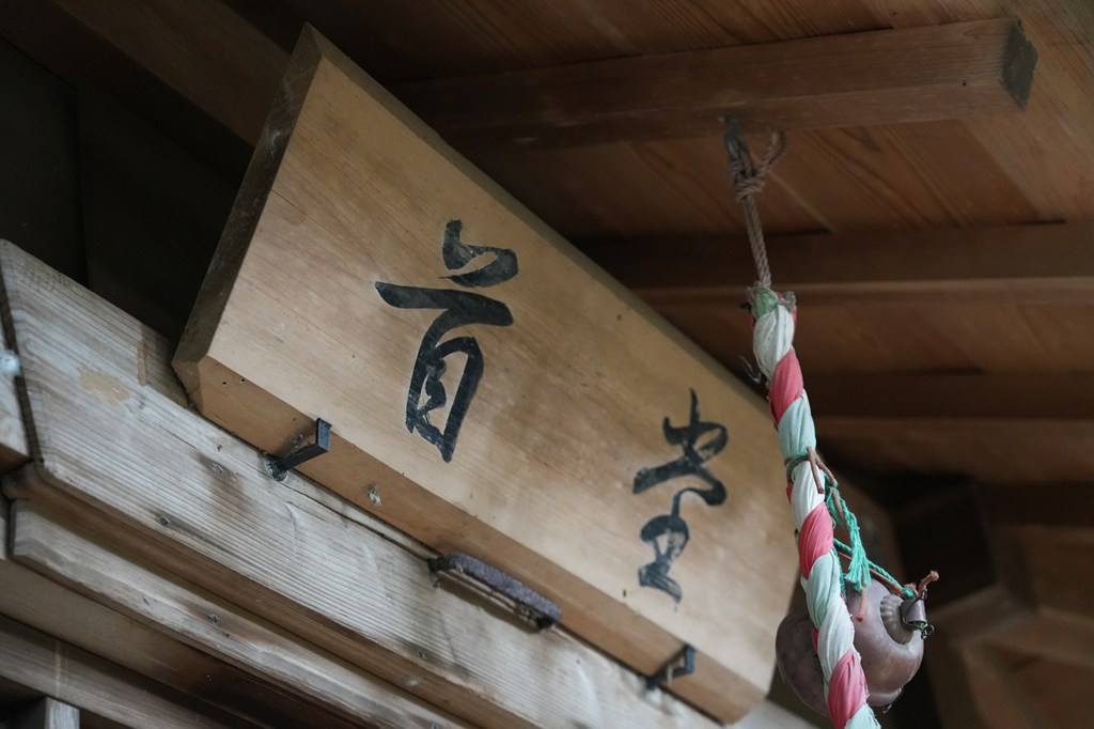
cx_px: 547
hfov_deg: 29.7
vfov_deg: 20.0
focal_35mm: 68
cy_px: 364
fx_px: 2066
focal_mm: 68
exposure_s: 1/160
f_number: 4
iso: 6400
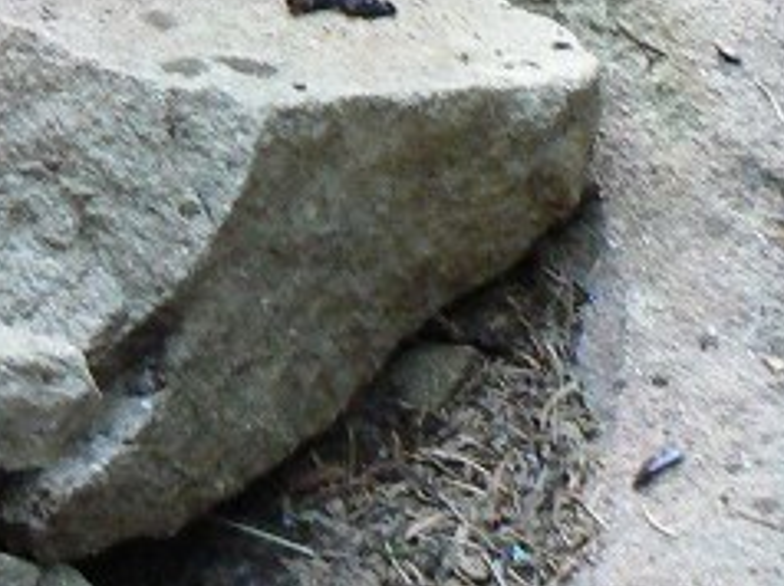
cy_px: -224
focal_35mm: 155
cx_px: -415
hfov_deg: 12.1
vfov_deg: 9.4
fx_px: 3507
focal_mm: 6
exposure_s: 1/30
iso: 200
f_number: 2.8
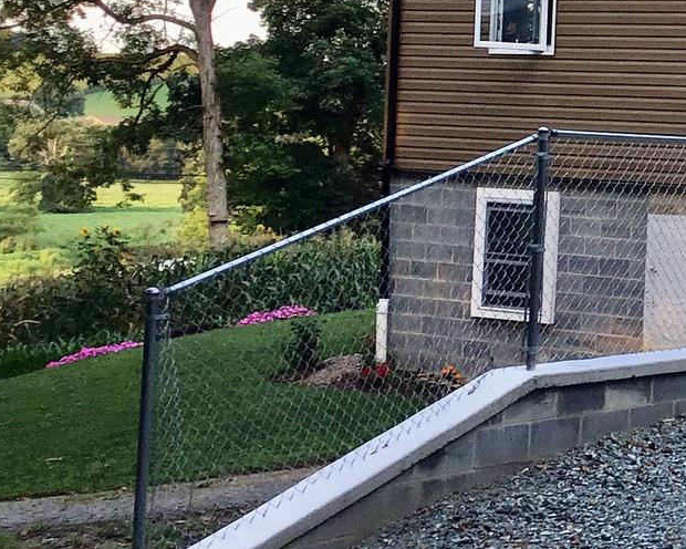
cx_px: 875
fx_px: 2030
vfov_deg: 15.3
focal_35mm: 100
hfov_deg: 18.0
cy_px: 112
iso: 25
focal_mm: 3.3
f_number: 2.4
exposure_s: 1/120
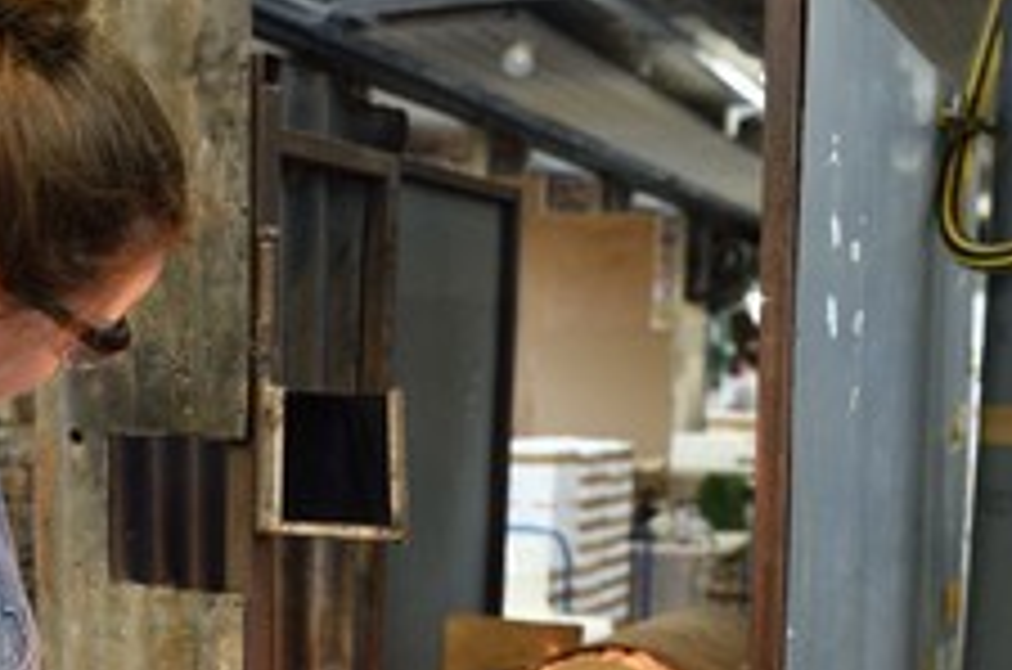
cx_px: 281
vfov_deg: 22.2
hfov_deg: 33.0
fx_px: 1683
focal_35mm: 60
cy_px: 544
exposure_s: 1/100
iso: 1600
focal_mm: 32
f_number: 4.5
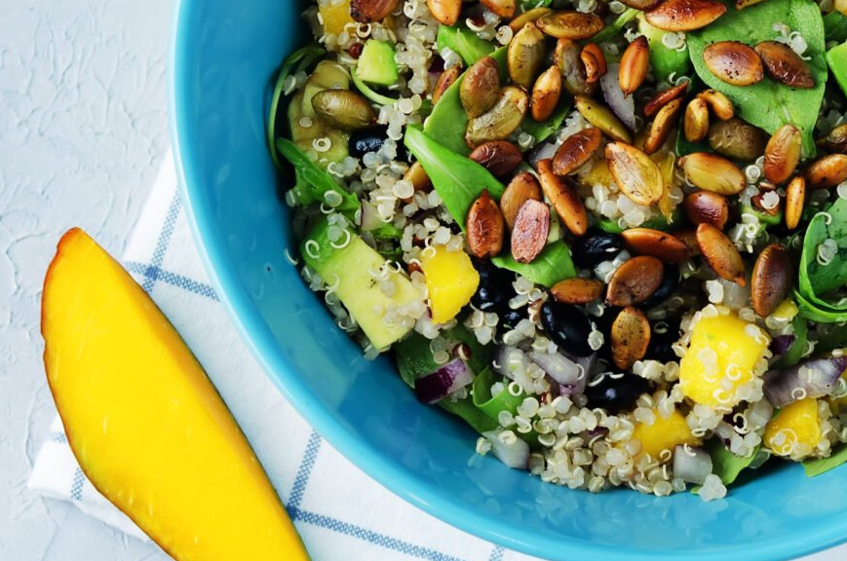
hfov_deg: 9.3
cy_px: 7
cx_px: 459
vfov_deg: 6.2
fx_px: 5190
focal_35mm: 221
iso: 100
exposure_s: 1/30
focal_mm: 50
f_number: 5
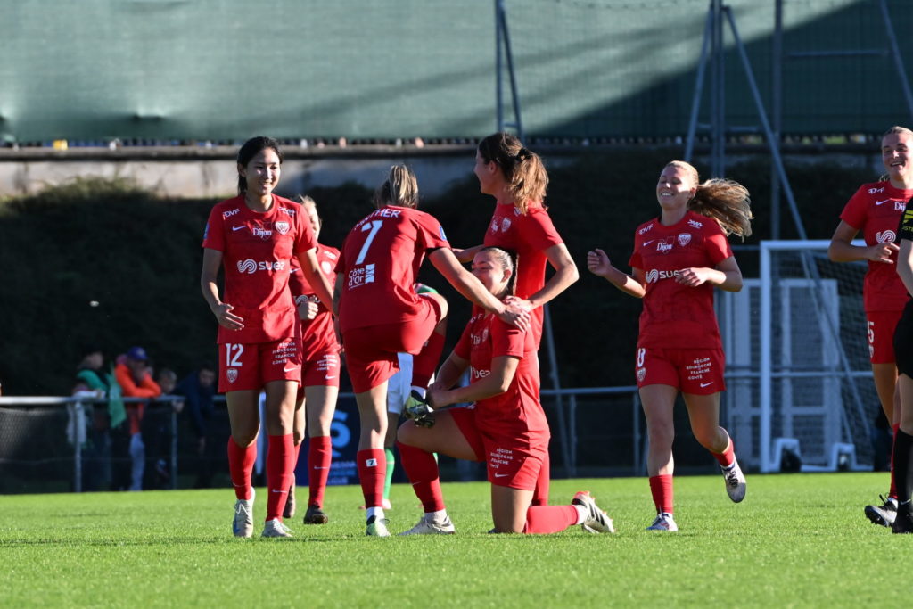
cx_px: 456
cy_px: 304
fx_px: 7609
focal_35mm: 300
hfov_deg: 6.9
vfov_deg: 4.6
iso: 400
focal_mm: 200
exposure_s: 1/1250
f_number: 5
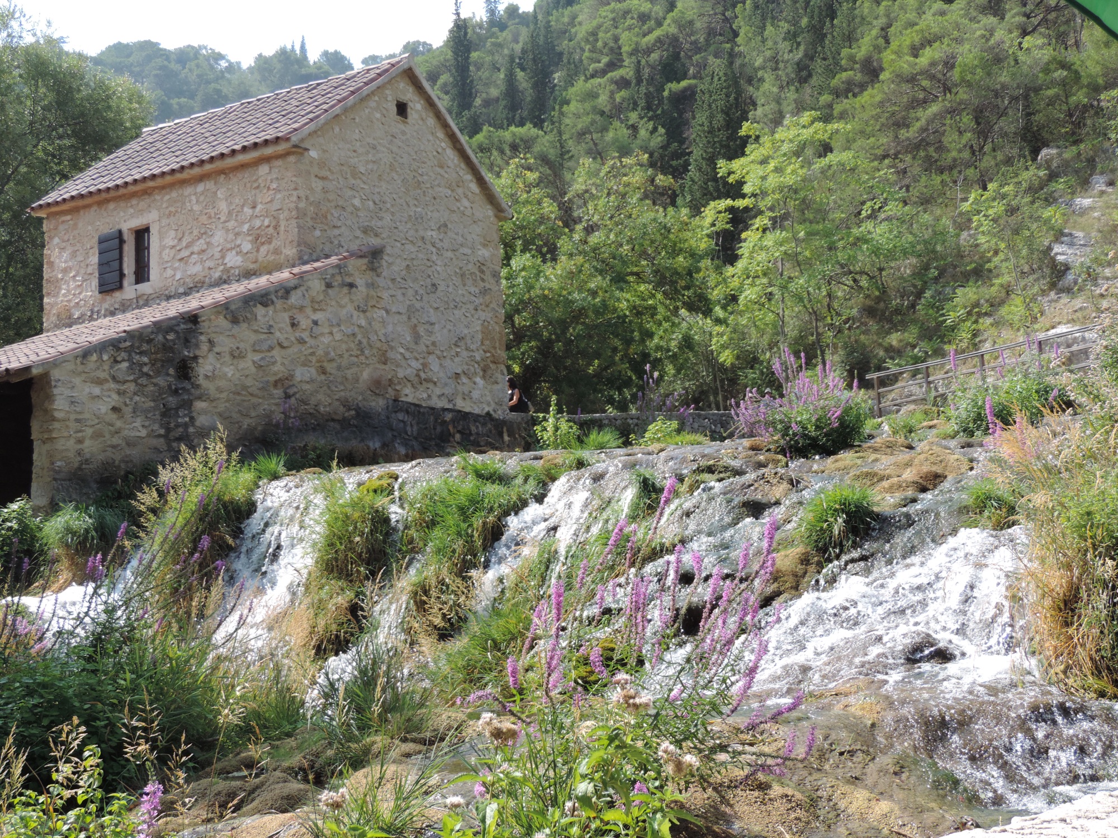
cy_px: 419
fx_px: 1518
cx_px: 559
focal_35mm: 47
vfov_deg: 30.9
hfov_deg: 40.4
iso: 80
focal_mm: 8.3
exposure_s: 1/400
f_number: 3.5
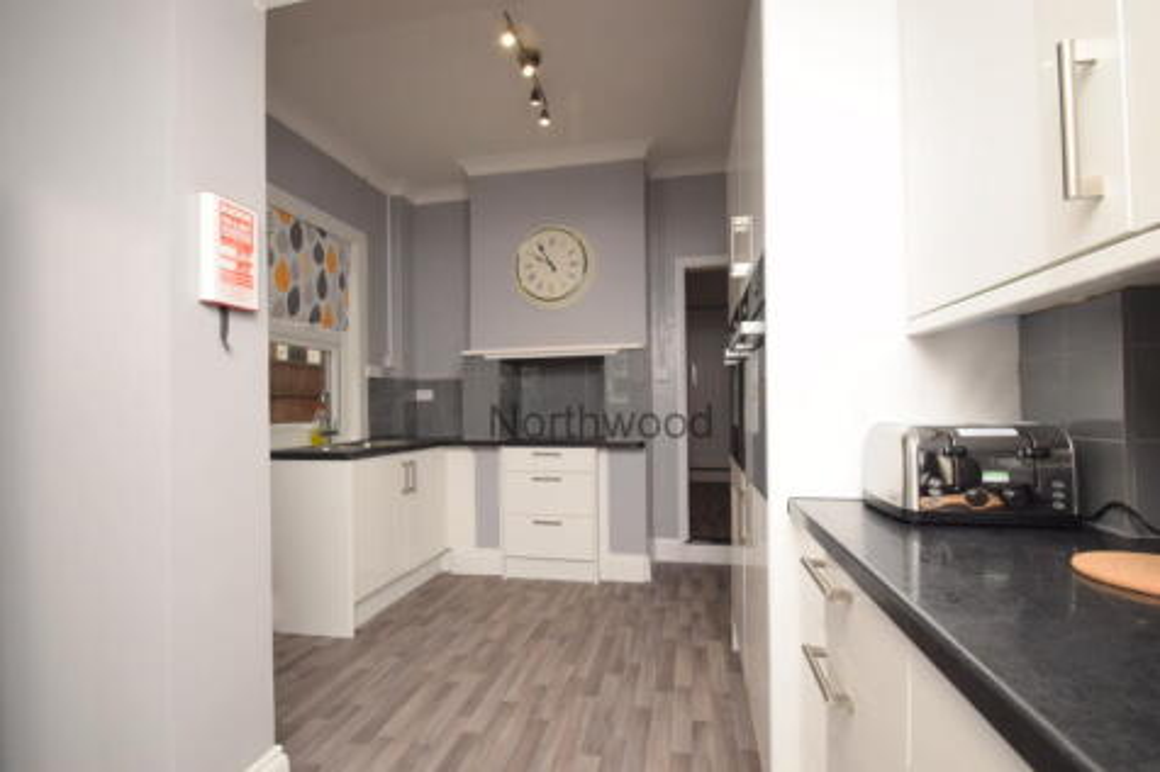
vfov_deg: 77.3
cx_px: 580
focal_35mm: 15
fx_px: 483
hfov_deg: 100.4
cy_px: 386
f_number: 8
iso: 400
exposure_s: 1/60
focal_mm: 10
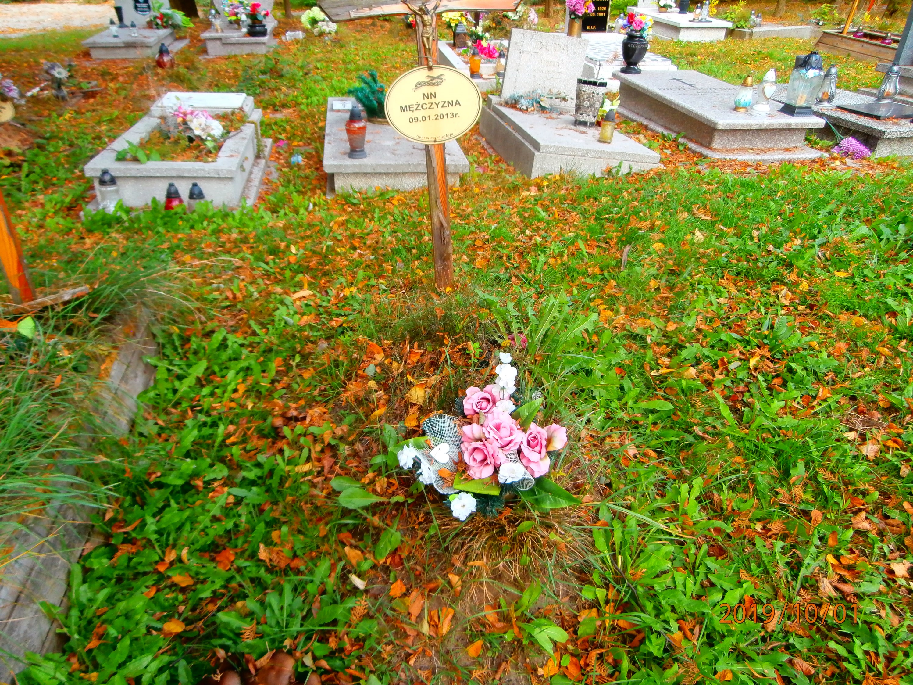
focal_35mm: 24
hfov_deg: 71.6
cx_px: 456
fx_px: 633
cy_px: 342
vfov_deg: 56.8
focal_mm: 4.2
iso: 100
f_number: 3
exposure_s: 1/100
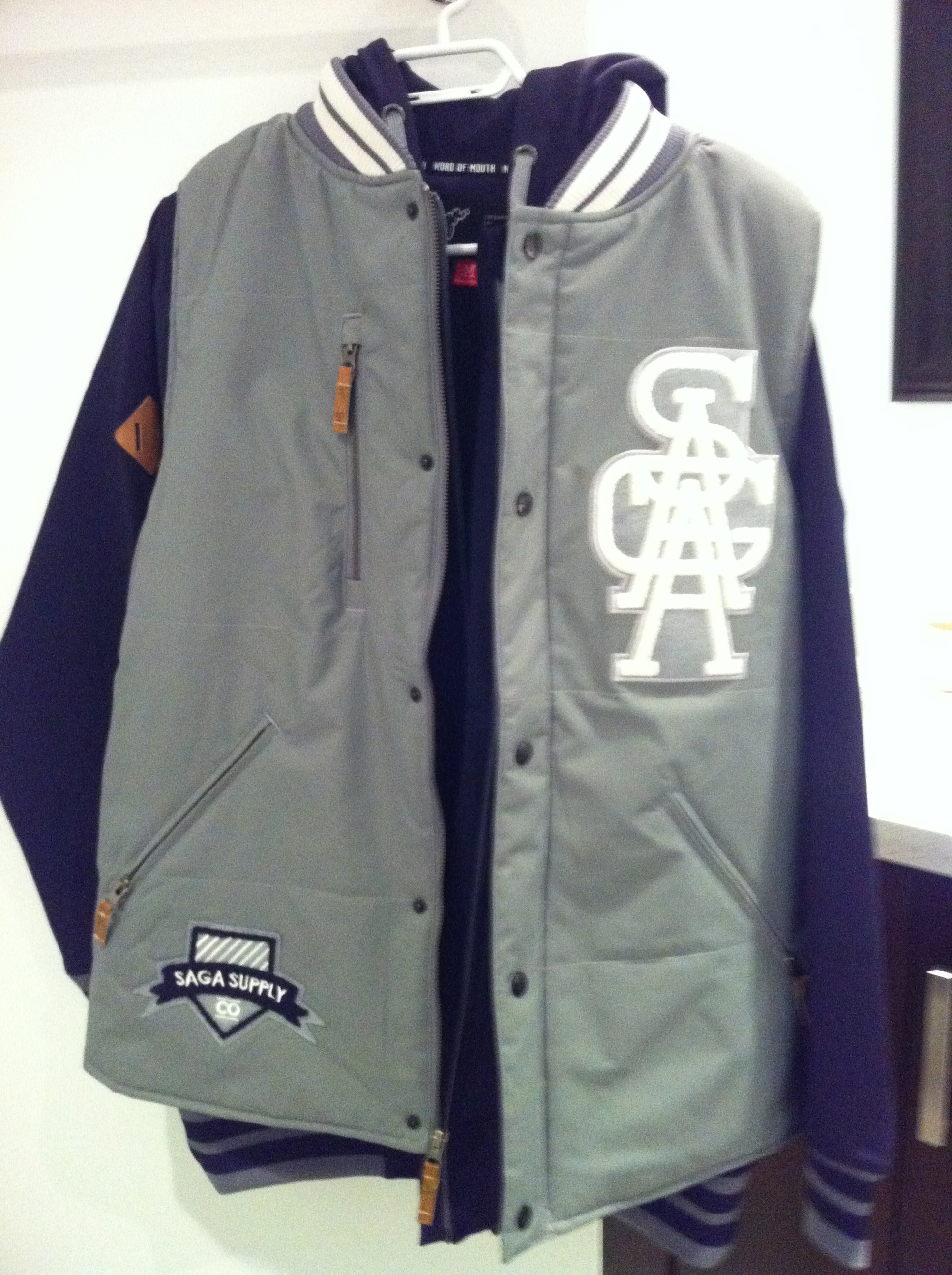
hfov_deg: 40.6
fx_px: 1287
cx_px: 476
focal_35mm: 35
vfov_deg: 52.7
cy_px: 638
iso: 640
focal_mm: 3.85
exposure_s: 1/15
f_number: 2.8
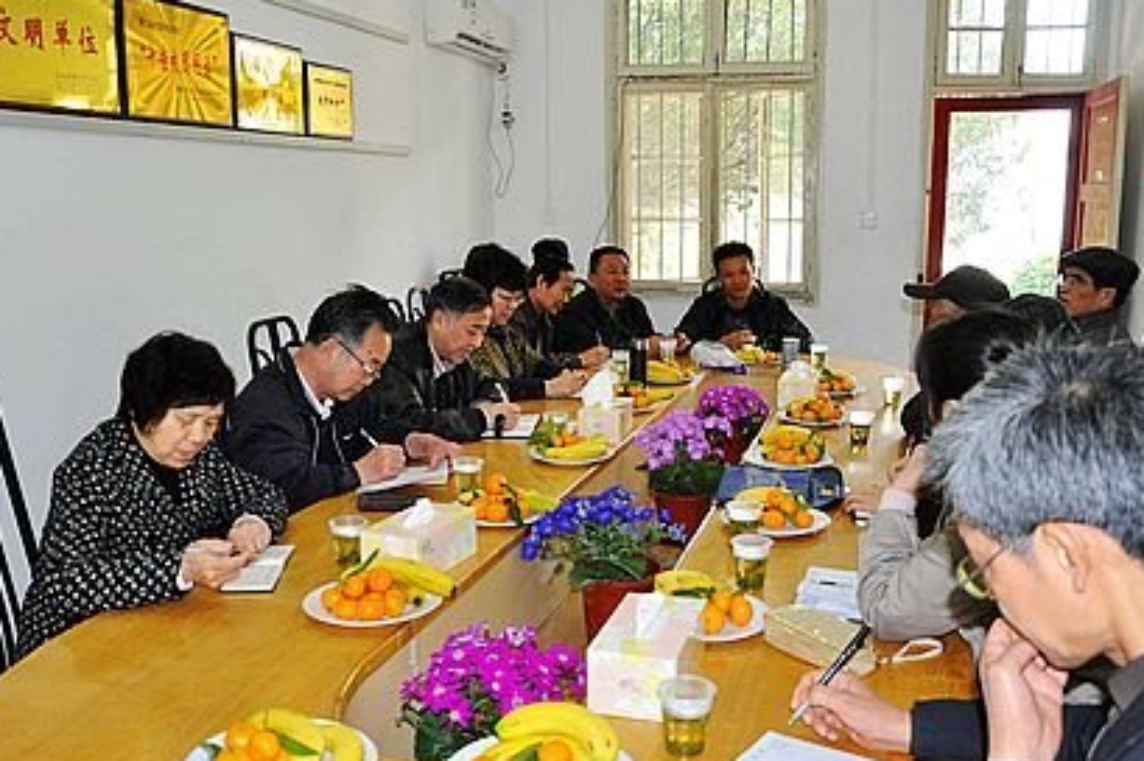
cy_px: 431
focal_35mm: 33
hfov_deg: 57.3
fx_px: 1048
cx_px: 571
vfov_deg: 39.8
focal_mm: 18
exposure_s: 1/80
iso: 800
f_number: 3.5
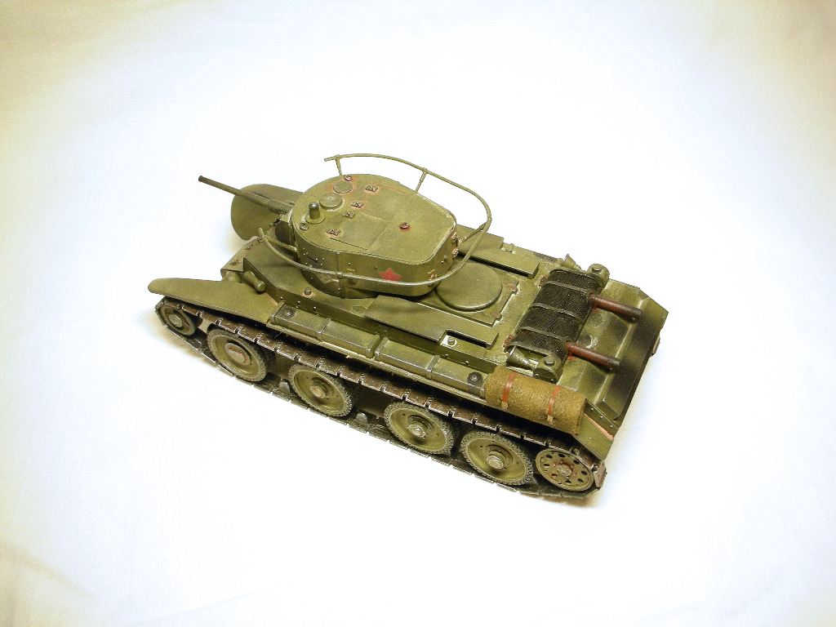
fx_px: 845
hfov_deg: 52.6
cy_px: 314
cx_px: 418
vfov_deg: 40.7
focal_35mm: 35
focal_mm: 5.8
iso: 101
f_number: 2.8
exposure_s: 1/30.1
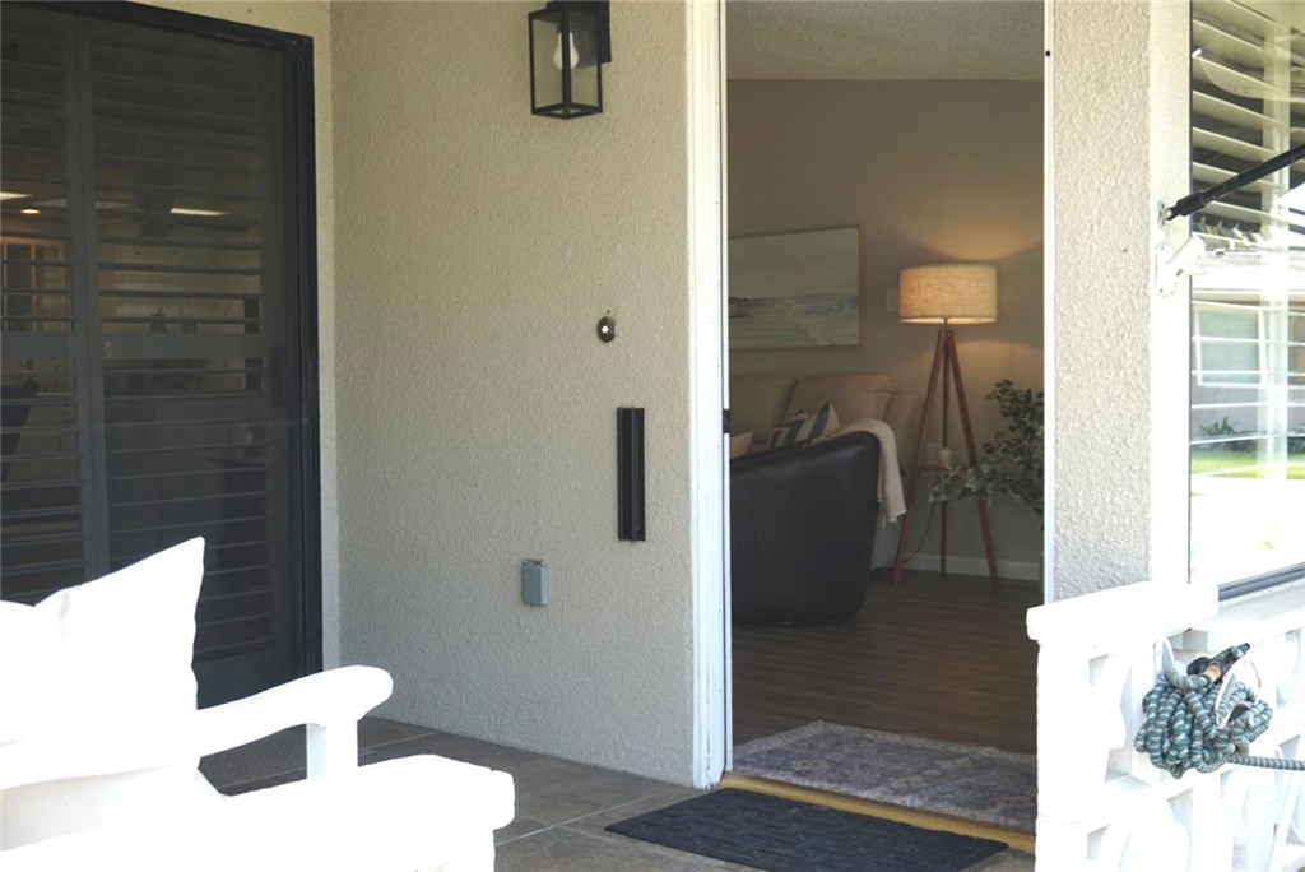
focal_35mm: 42
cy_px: 436
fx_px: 1523
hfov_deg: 46.4
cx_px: 652
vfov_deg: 31.9
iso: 100
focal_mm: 28
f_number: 5
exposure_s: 1/60
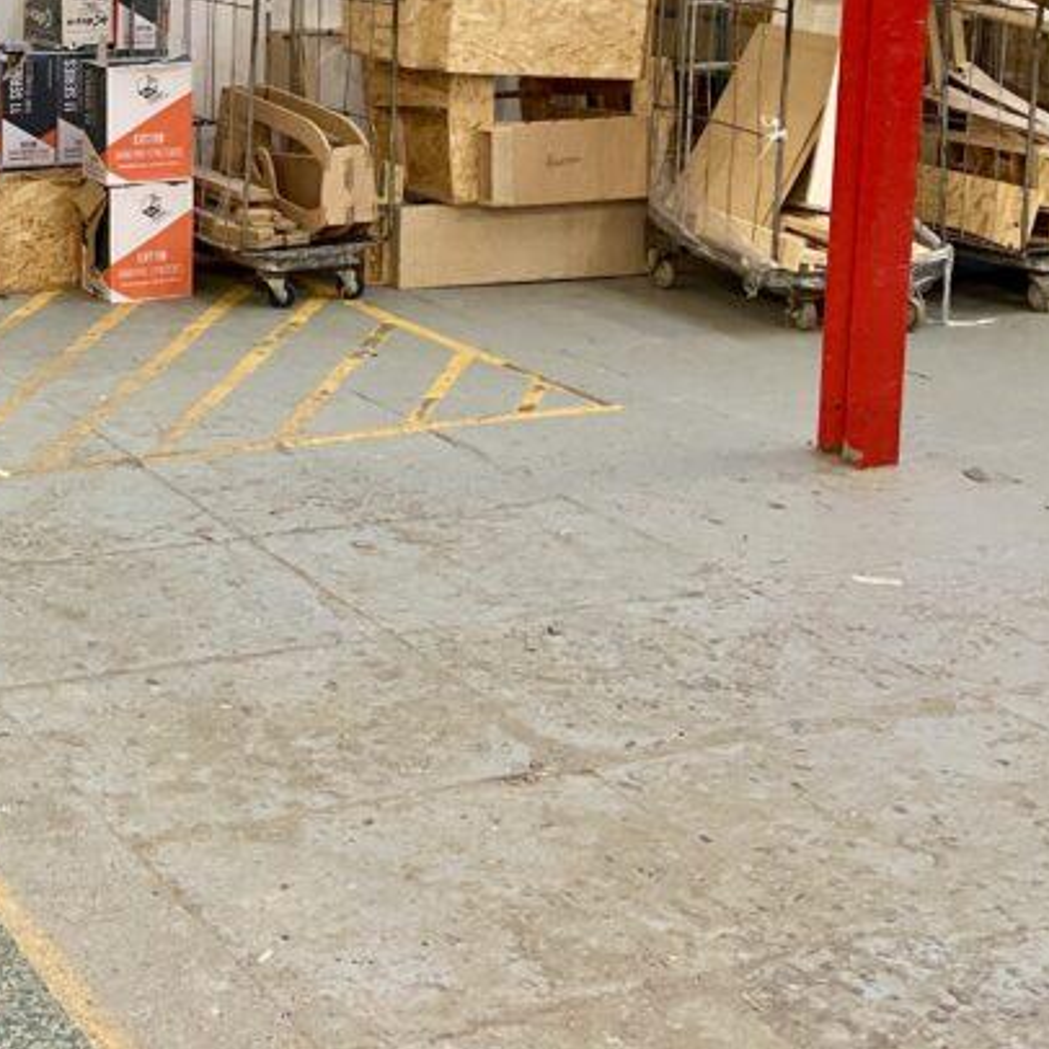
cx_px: -78
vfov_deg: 28.4
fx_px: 1989
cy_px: 101
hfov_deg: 27.3
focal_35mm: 58
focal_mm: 4.25
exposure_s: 1/50
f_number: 1.8
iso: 250
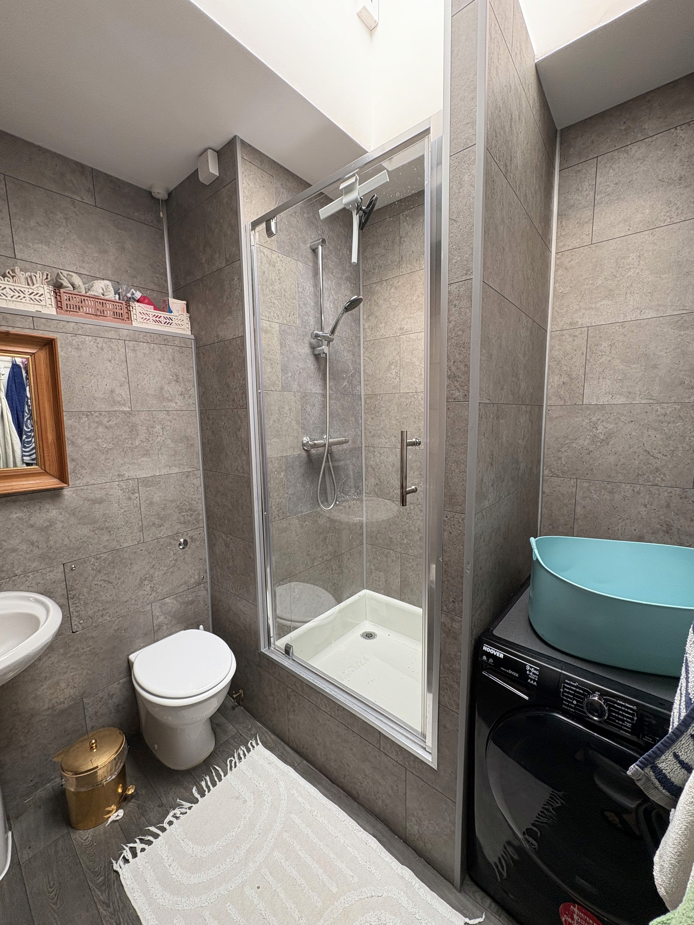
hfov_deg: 85.7
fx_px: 374
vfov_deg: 102.1
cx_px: 347
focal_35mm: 14
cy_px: 462
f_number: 2.2
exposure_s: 1/99
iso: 100
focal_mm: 2.22
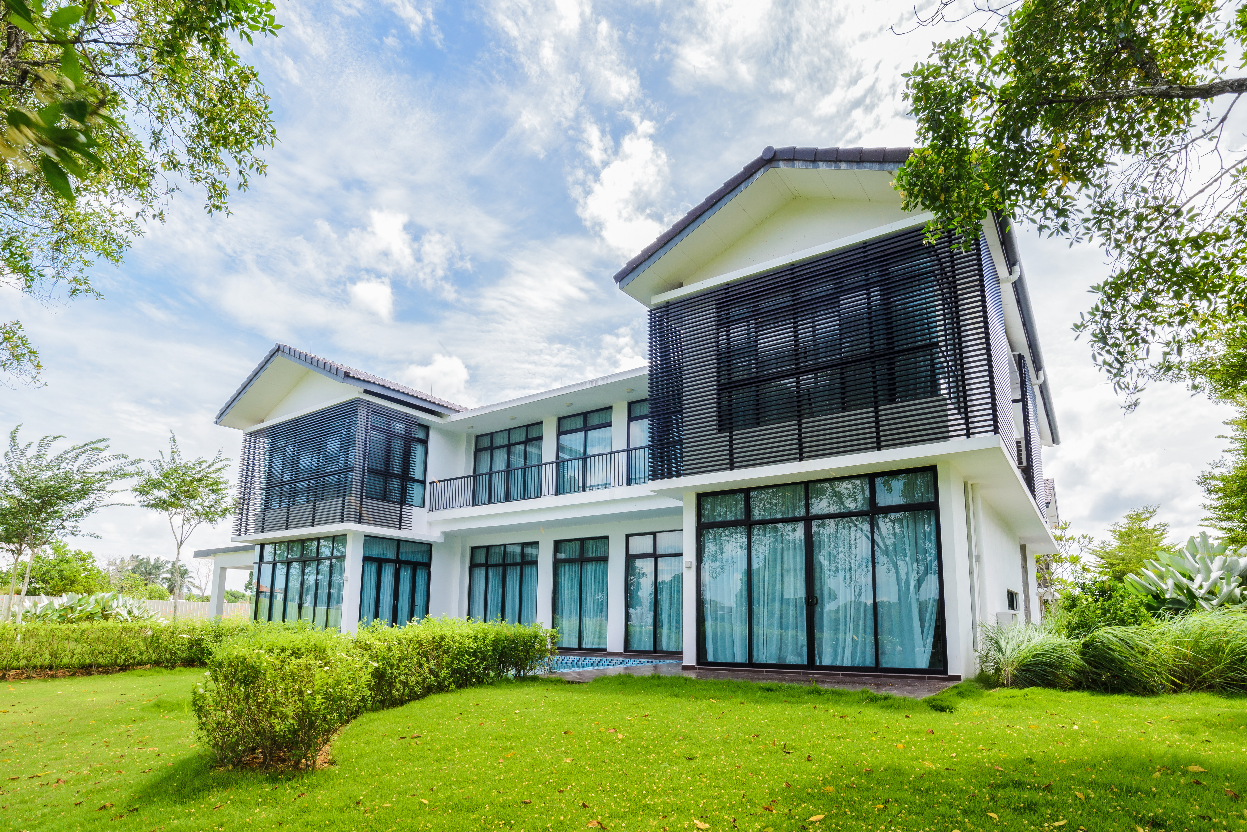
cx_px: 624
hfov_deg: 90.0
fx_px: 624
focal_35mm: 18
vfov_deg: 67.4
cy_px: 416
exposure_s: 1/60
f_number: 14
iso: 200
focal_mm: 18
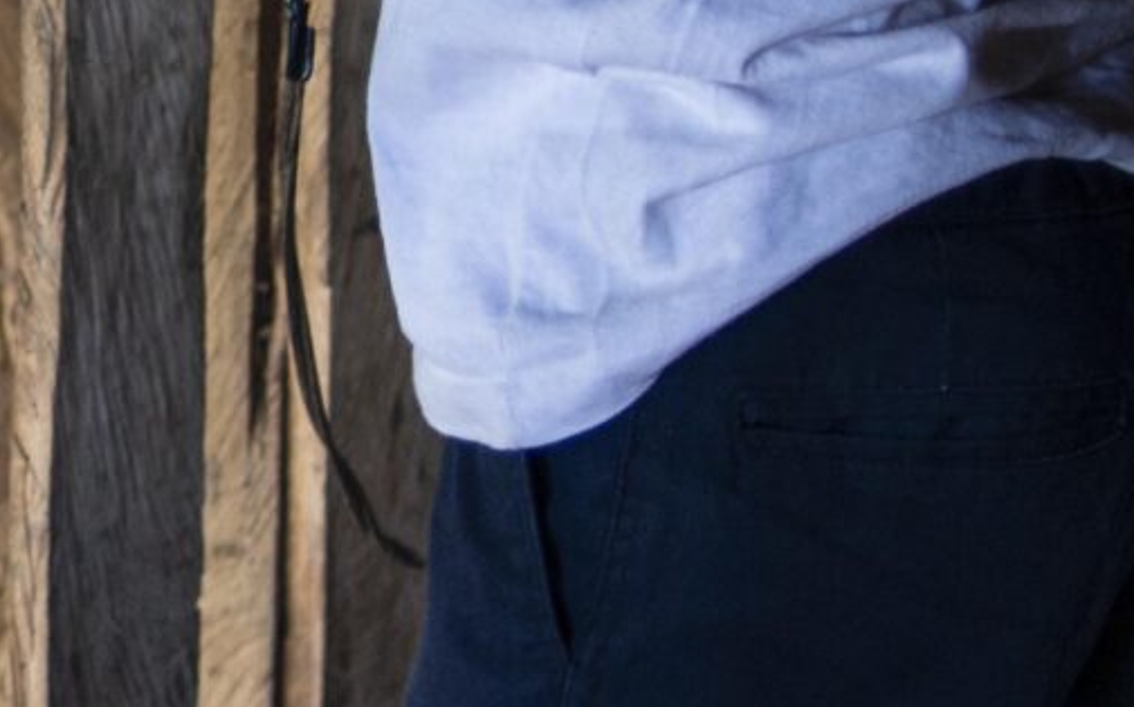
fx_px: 5591
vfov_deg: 7.2
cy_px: -138
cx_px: -647
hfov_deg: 11.1
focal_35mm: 181
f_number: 2
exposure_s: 1/320
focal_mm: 35
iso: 500
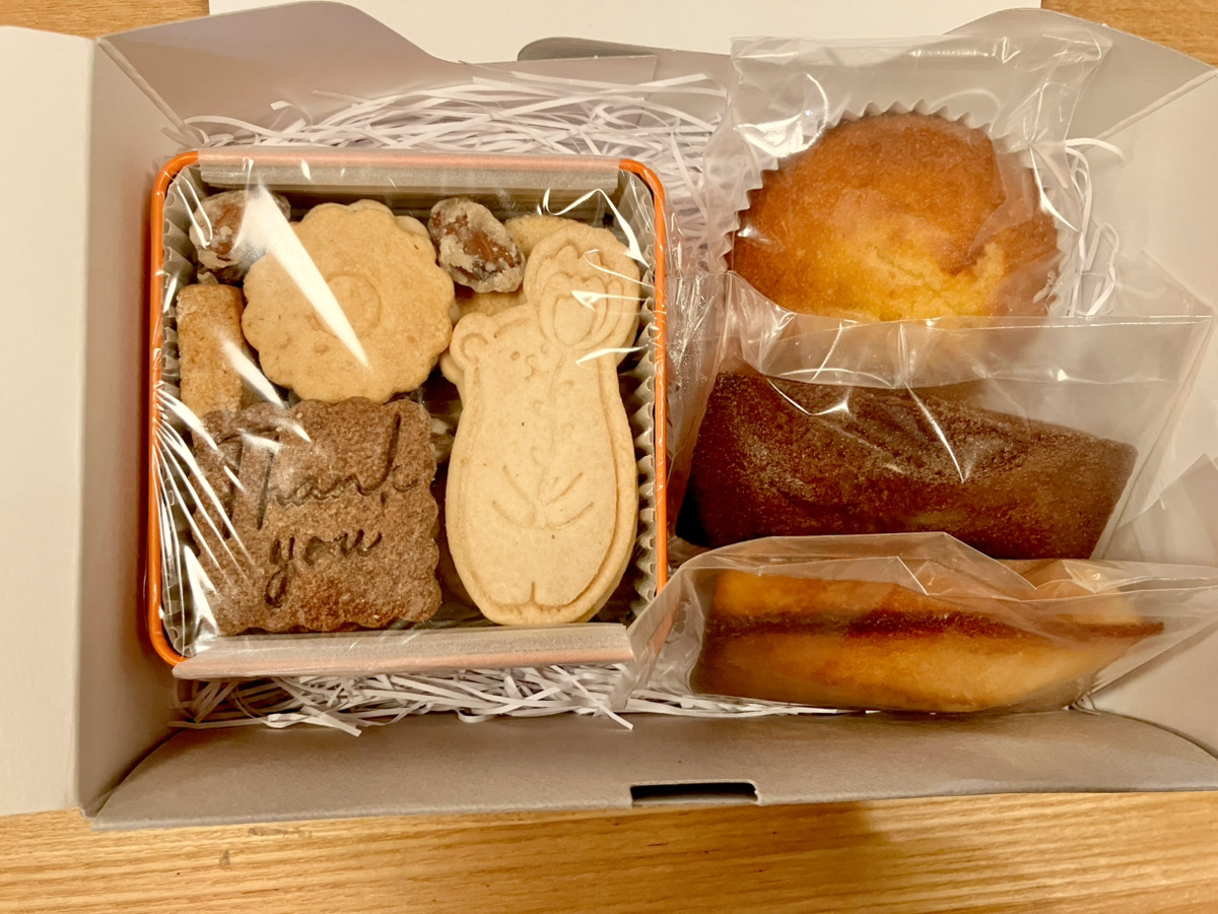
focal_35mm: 28
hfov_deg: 63.4
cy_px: 457
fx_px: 985
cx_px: 609
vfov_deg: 49.7
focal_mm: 3.99
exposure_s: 1/60
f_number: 1.8
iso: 160
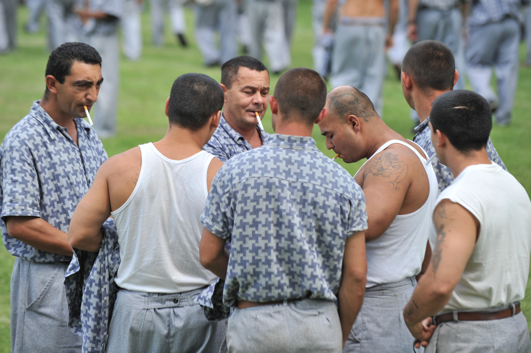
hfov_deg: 11.4
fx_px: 2653
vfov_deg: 7.6
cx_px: 266
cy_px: 176
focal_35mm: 180
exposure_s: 1/400
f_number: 5.6
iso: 200
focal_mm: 180
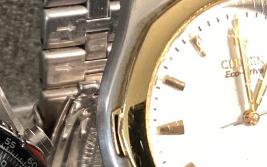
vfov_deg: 11.4
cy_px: 126
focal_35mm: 115
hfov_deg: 17.0
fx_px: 837
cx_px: -86
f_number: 2.4
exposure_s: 1/30
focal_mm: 3.3
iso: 400
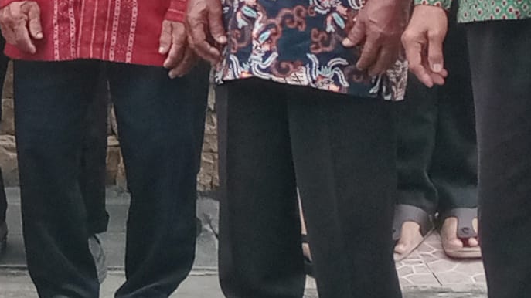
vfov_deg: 8.2
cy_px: -161
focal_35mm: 145
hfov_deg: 13.5
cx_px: -390
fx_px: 2041
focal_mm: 4.05
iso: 111
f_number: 1.8
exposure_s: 1/443
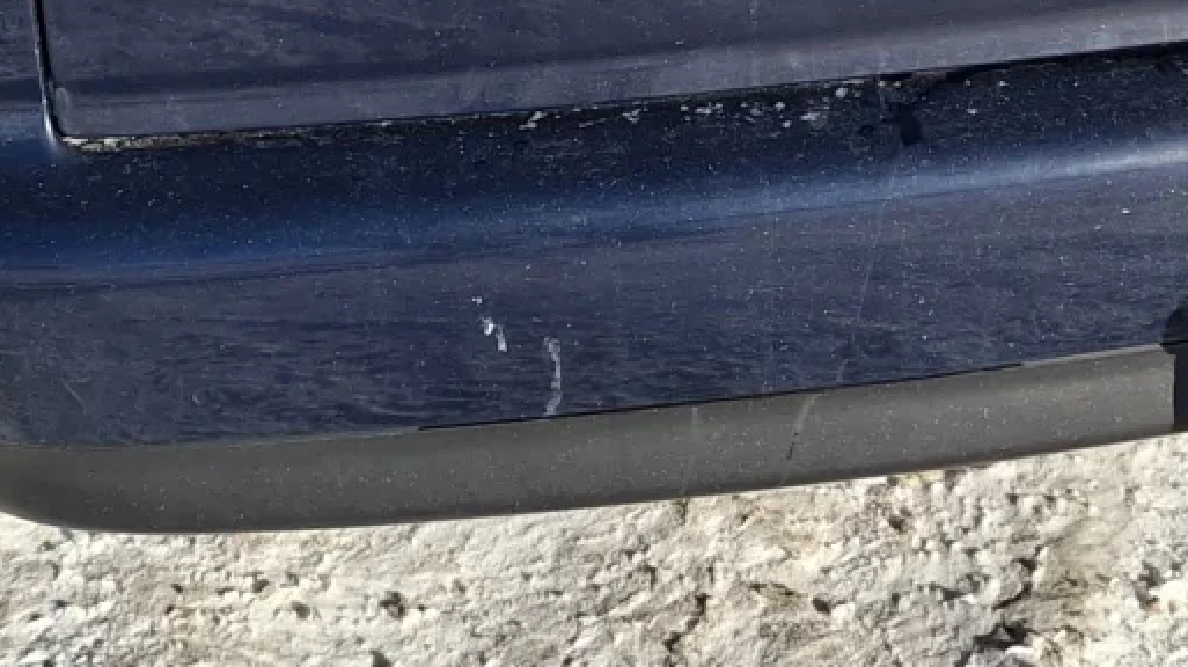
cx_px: 1021
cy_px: -790
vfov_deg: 10.6
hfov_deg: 20.6
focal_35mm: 102
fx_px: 3212
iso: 32
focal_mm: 4.69
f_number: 1.8
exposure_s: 1/1905
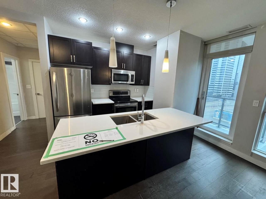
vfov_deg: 85.7
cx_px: 133
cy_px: 100
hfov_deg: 102.1
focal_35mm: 14
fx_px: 108
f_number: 2.2
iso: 320
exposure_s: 1/120
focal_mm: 2.22
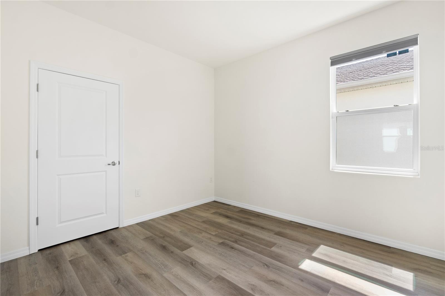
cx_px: 222
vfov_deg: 77.3
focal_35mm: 15
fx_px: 185
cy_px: 148
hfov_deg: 100.4
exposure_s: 1/4
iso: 100
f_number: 8
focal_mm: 10
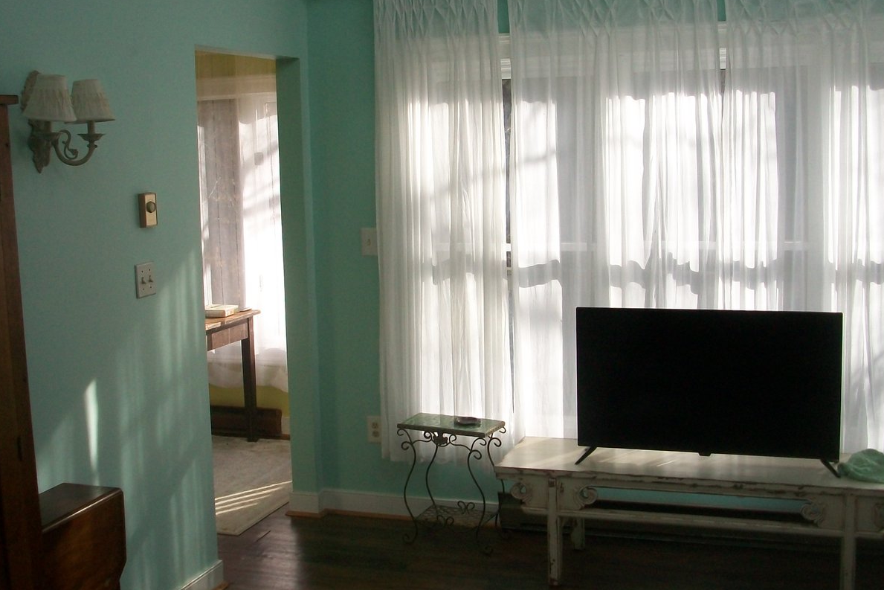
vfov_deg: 29.8
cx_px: 410
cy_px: 252
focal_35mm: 45
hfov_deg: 43.6
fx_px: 1105
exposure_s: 1/320
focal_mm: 5.7
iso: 80
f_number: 2.8
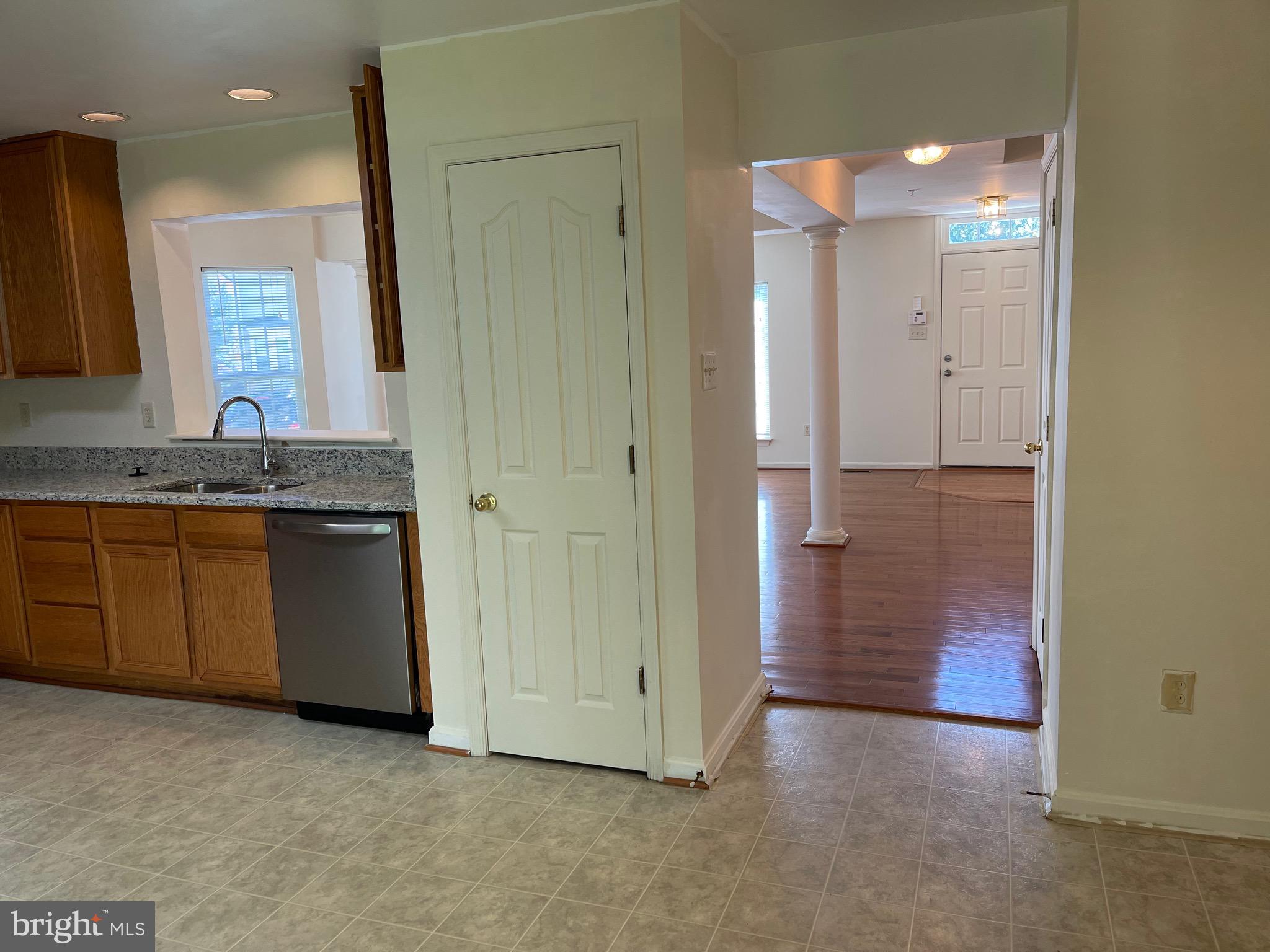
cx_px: 635
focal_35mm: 25
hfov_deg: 69.4
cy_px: 476
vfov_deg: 54.9
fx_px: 917
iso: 80
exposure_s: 1/120
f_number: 1.6
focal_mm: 5.1
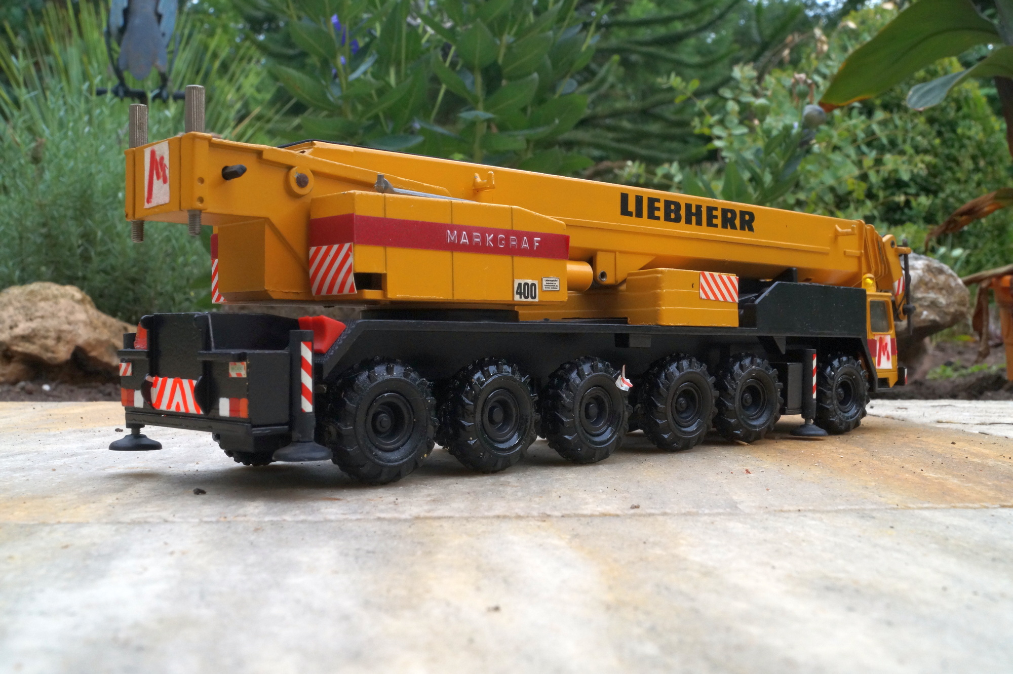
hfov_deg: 49.6
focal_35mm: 39
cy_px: 337
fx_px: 1097
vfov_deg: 34.2
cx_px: 506
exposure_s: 1/60
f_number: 18
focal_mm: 26
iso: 800
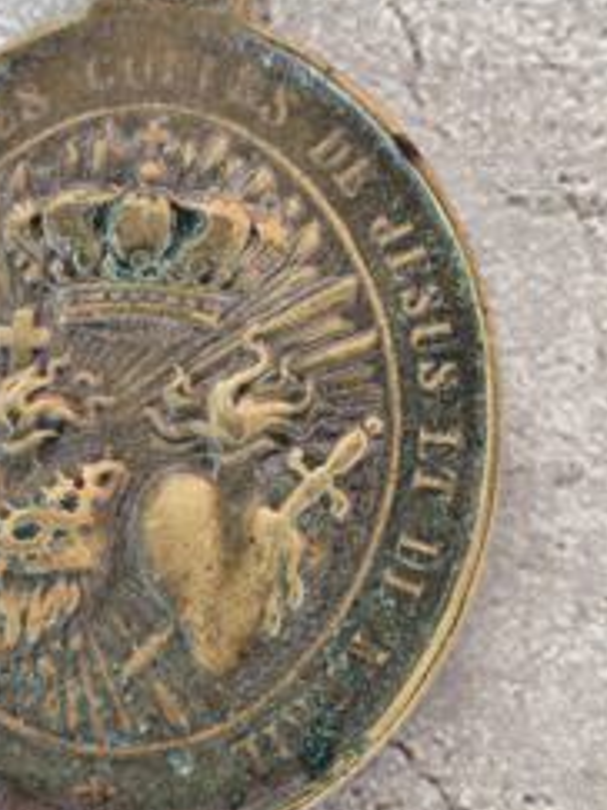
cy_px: 410
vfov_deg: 12.9
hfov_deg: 9.7
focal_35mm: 153
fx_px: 3580
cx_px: 133
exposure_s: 1/25
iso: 400
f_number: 1.65
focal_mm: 6.19
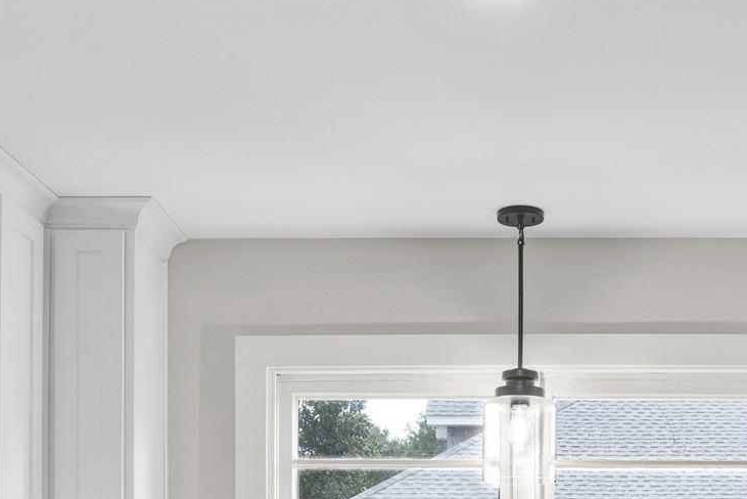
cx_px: 576
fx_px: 1162
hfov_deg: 34.7
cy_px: 586
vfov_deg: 22.5
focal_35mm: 56
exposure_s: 1/8
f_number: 11
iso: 200
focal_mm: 20
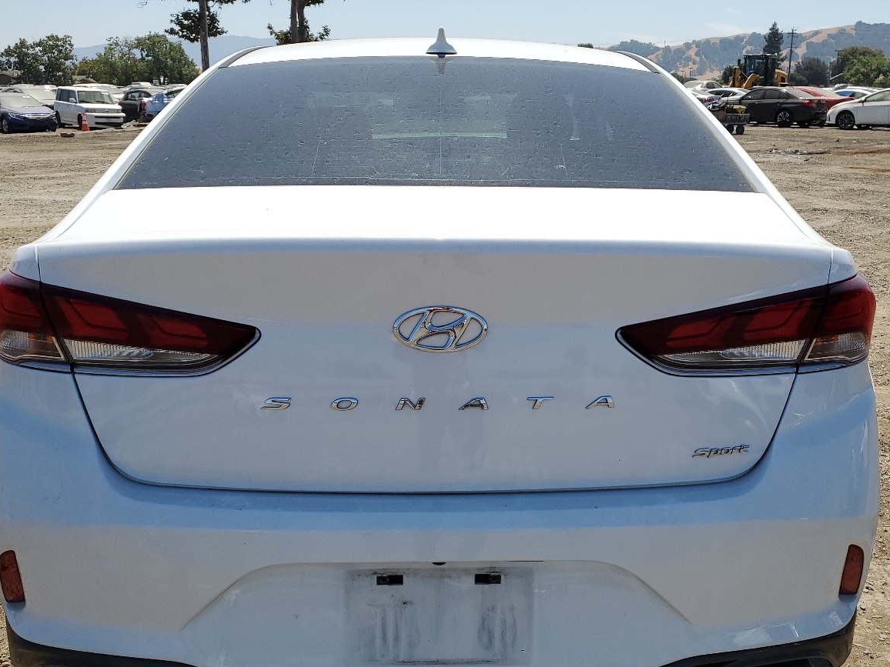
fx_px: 926
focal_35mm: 36
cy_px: 356
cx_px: 477
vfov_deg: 39.6
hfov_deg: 51.3
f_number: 1.5
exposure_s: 1/5000
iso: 50
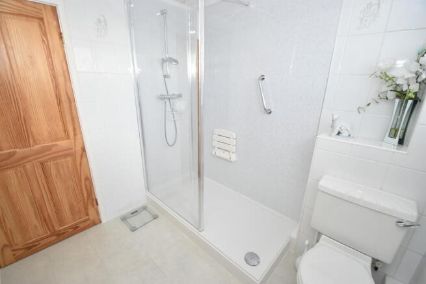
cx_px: 213
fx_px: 178
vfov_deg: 77.4
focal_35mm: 15
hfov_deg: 100.4
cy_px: 142
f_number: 5
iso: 800
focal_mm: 10
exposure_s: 1/100
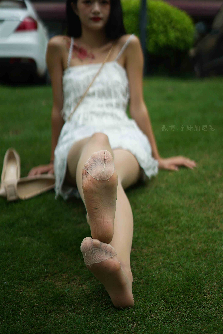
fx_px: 464
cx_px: 112
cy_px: 167
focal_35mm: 50
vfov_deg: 39.6
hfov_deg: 27.0
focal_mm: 50
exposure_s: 1/8000
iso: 250
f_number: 1.8
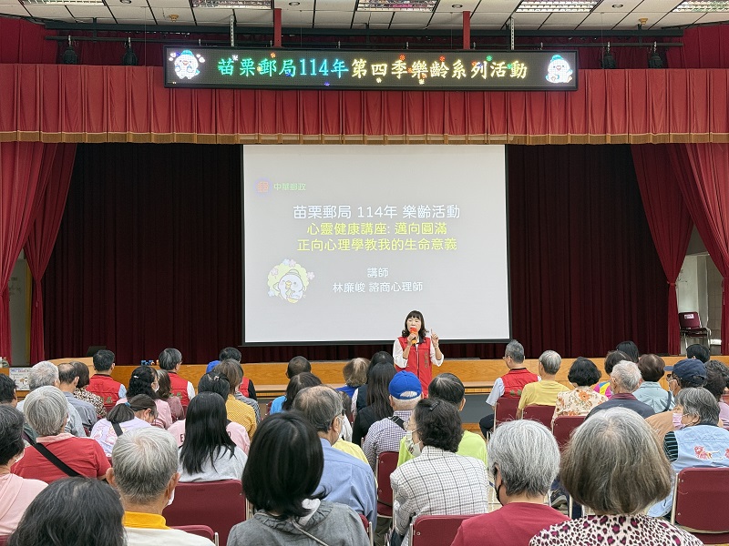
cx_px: 364
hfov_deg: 39.7
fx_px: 1011
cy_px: 273
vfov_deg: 30.3
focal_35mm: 48
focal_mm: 6.76
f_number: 1.78
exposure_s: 1/60
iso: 50
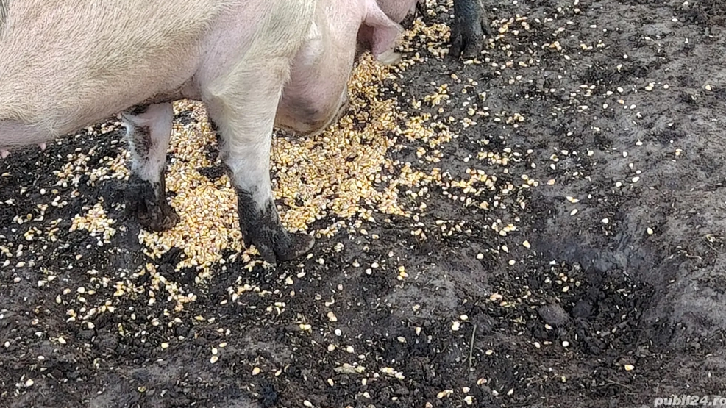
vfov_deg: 14.5
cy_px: -79
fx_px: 1559
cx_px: 363
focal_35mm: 81
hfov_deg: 26.2
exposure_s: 1/50
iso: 475
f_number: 1.75
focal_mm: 5.25
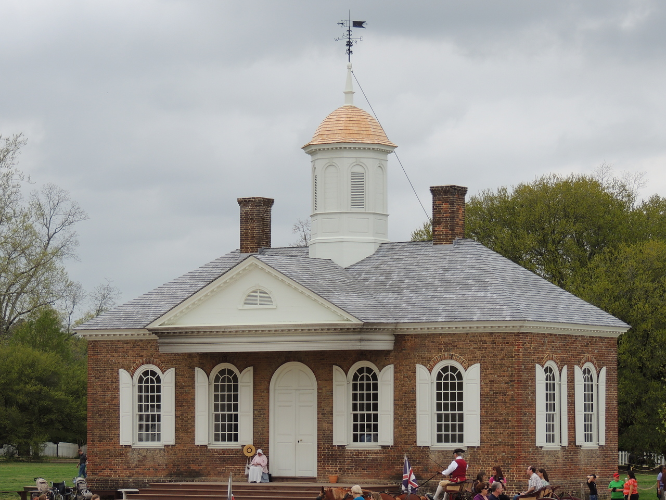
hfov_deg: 14.6
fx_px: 2597
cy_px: 250
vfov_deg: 11.0
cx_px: 333
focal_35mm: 135
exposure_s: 1/640
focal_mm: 24
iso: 100
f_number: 4.3
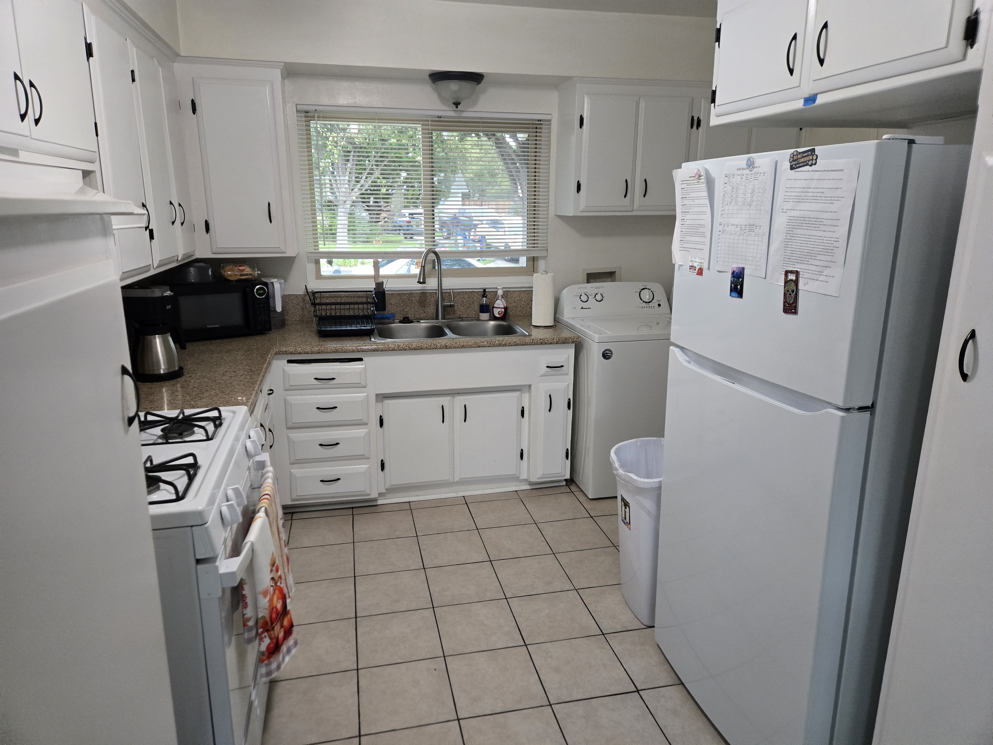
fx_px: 660
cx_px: 496
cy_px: 372
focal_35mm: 23
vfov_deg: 58.9
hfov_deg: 73.9
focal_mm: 5.4
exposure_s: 1/120
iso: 800
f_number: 1.8
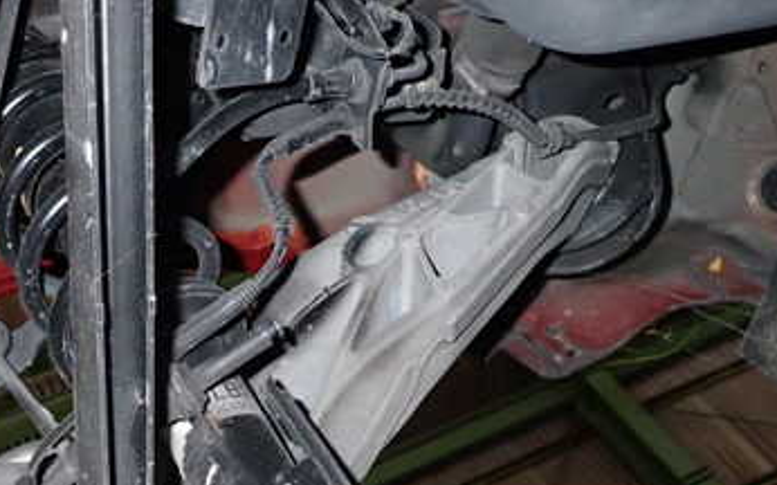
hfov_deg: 41.9
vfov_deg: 26.3
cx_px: 177
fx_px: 974
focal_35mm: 46
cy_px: 503
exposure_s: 1/30
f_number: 5.6
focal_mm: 4.5
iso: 400
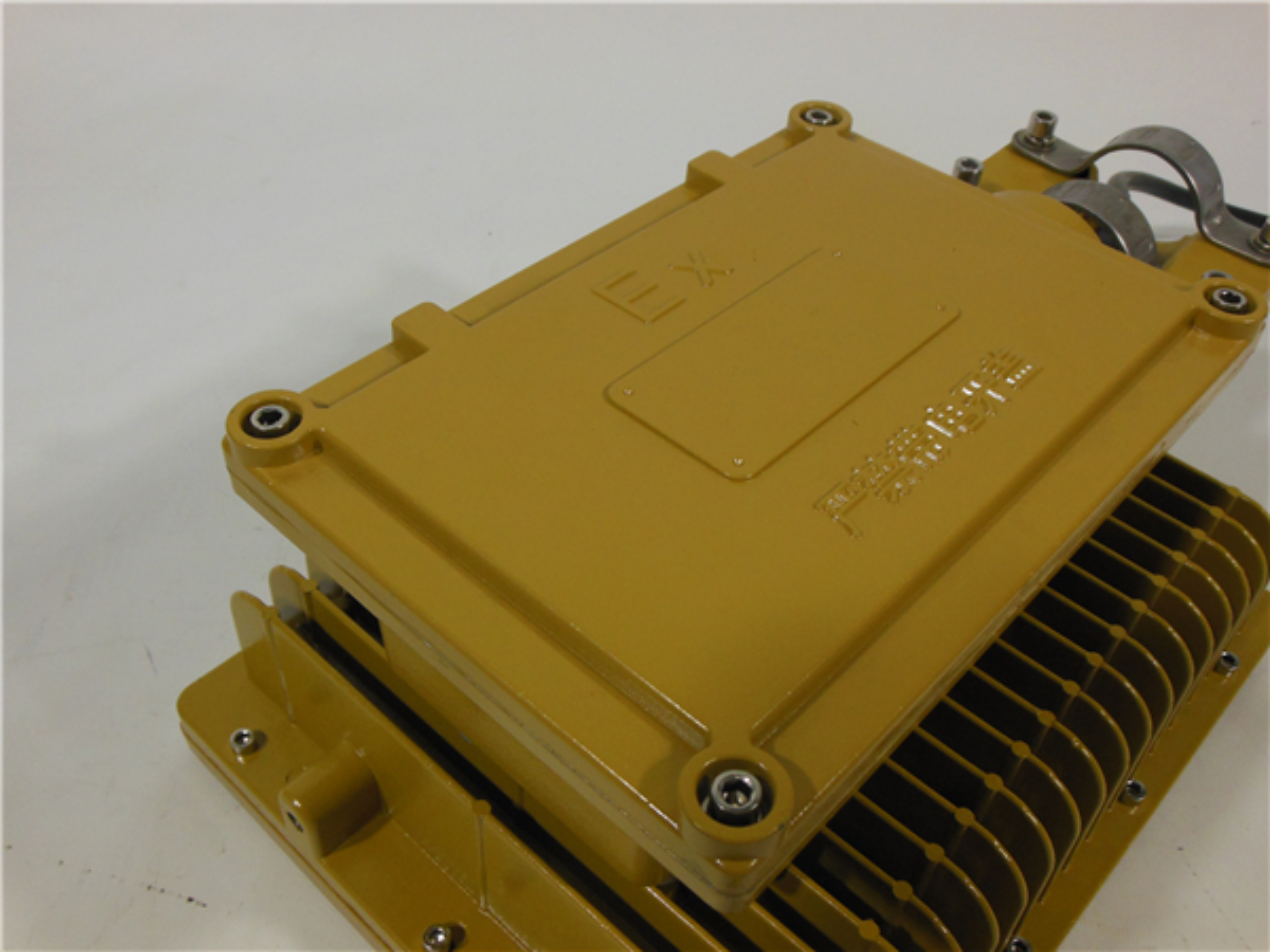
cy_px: 476
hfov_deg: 55.4
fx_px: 1211
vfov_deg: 42.9
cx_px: 635
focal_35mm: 33
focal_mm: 6
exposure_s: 1/250
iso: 320
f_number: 3.5
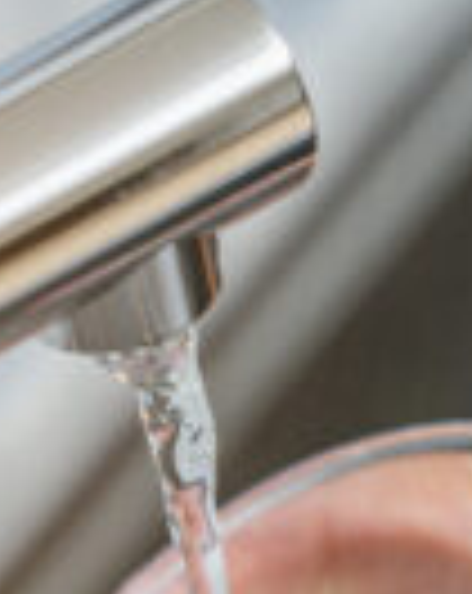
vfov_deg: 4.1
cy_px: 626
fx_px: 8201
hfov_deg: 3.3
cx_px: 184
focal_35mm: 468
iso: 100
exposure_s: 1/100
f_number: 5.6
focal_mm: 146
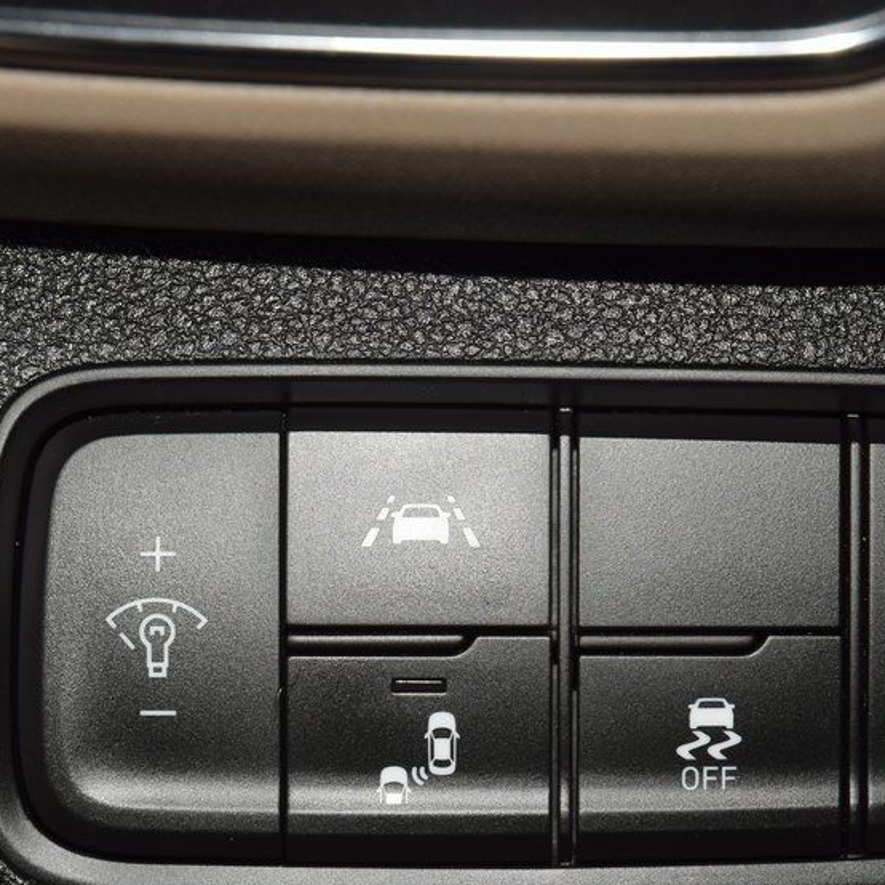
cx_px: 430
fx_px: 4773
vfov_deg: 10.6
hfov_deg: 10.6
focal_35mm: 165
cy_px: 536
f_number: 8
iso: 100
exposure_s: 1/125
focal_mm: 70
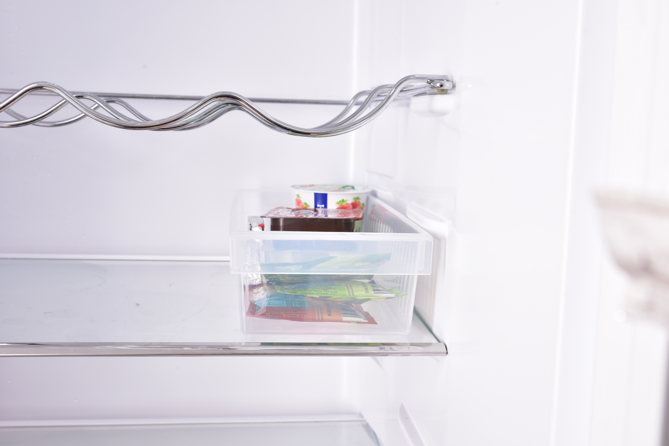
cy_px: 223
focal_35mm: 48
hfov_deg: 41.1
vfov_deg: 28.1
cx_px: 334
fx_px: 892
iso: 100
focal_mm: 48
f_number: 10
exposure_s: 1/125
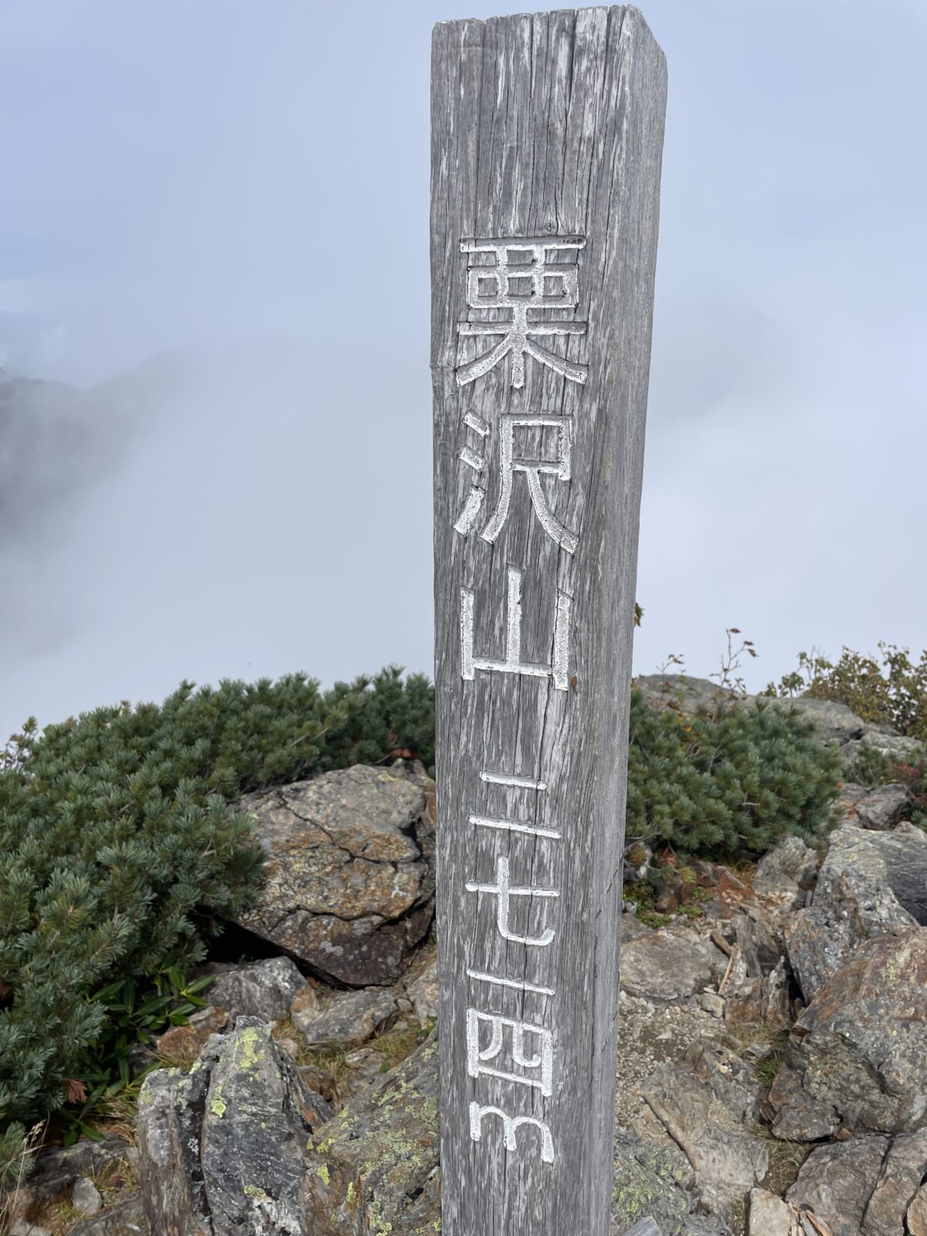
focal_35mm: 26
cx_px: 464
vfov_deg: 67.3
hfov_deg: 53.1
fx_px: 928
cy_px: 618
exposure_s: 1/7299
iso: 32
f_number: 1.6
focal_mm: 4.2
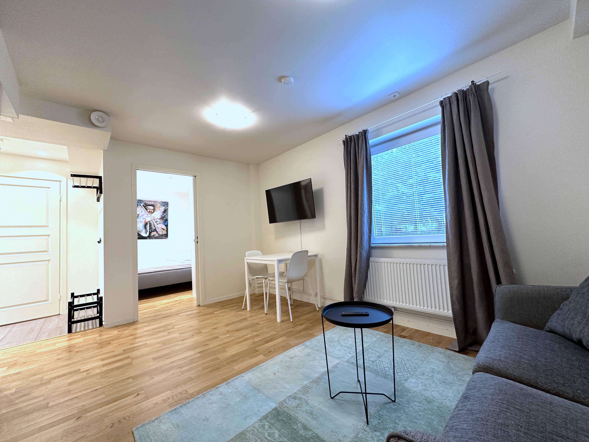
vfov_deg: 85.7
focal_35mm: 14
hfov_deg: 102.1
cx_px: 294
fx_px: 238
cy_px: 221
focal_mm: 2.22
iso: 160
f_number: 2.2
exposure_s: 1/50
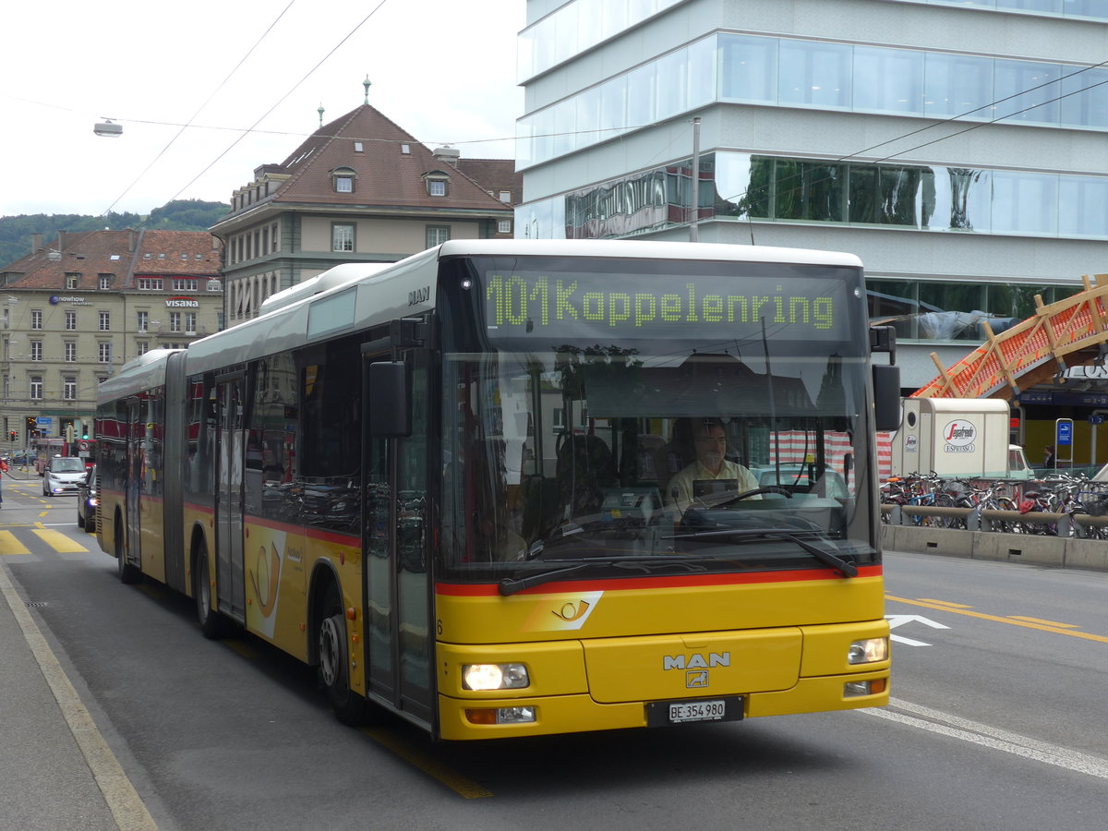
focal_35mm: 52
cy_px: 416
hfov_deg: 36.8
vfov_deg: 28.0
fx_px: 1664
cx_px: 554
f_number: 3.3
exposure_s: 1/320
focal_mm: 10.7
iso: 80
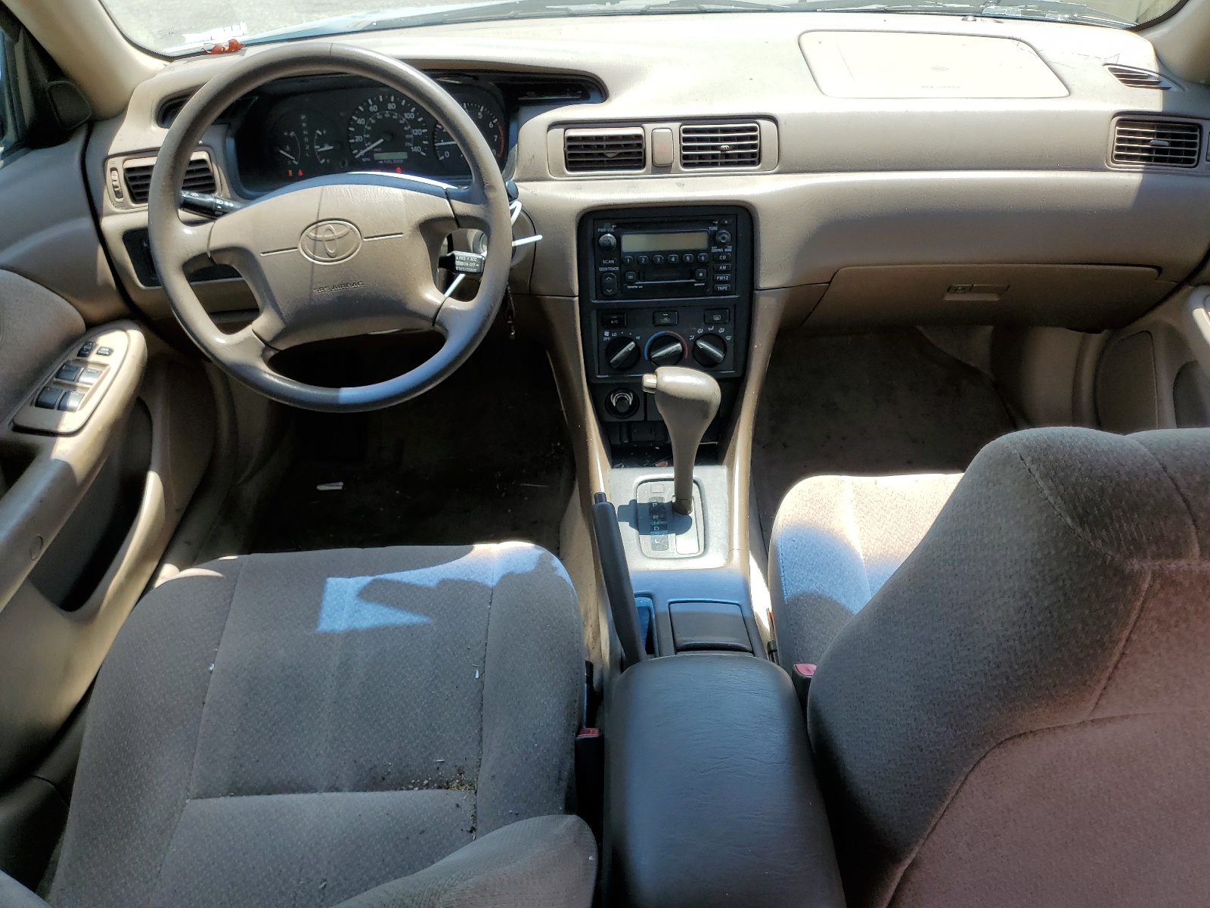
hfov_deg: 67.3
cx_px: 605
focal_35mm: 26
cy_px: 454
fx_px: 909
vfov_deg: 53.1
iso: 50
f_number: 1.5
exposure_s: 1/667
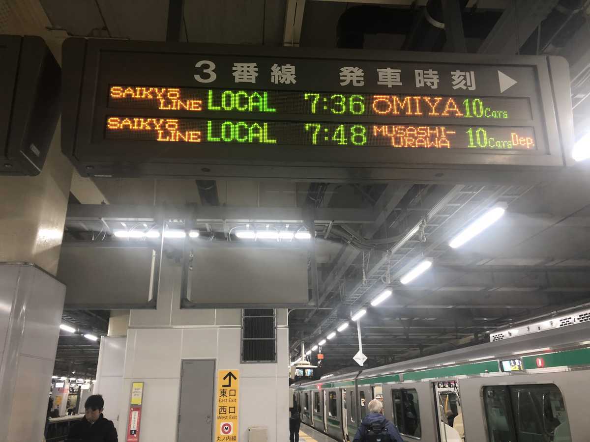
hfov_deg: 61.7
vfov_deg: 48.2
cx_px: 295
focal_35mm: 29
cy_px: 221
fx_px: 494
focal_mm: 3.99
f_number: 1.8
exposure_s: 1/28
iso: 40
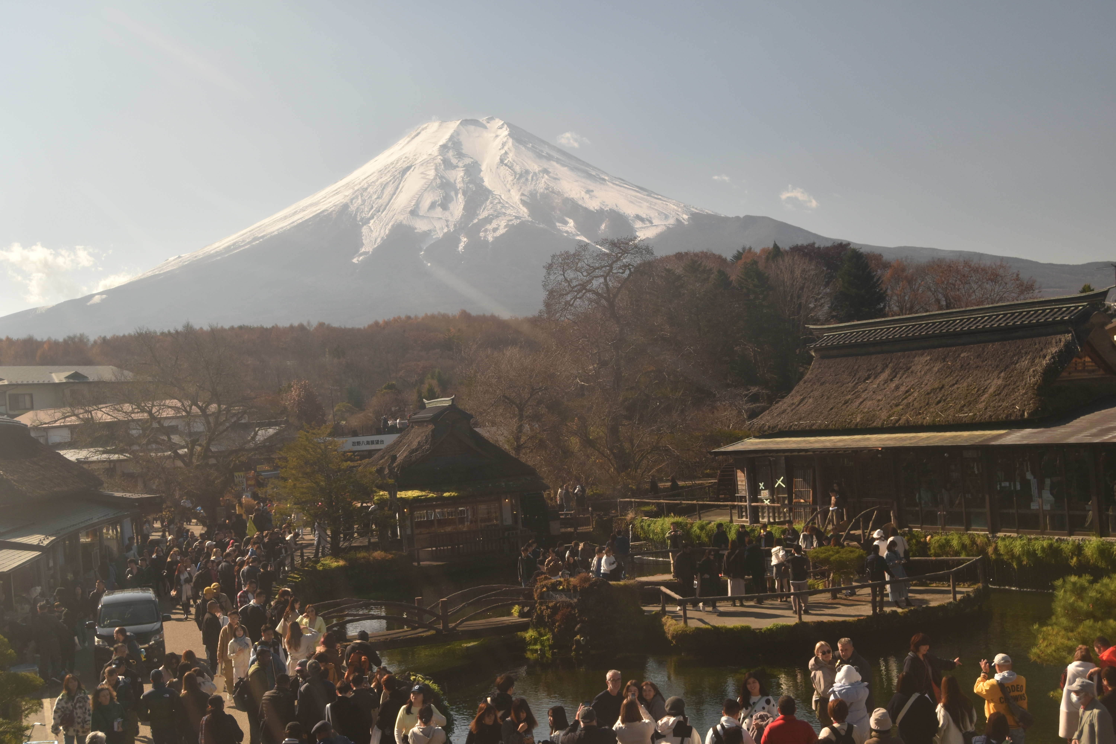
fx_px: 1441
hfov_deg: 42.3
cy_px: 372
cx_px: 558
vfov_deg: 28.9
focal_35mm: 46
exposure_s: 1/200
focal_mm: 31
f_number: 7.1
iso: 200
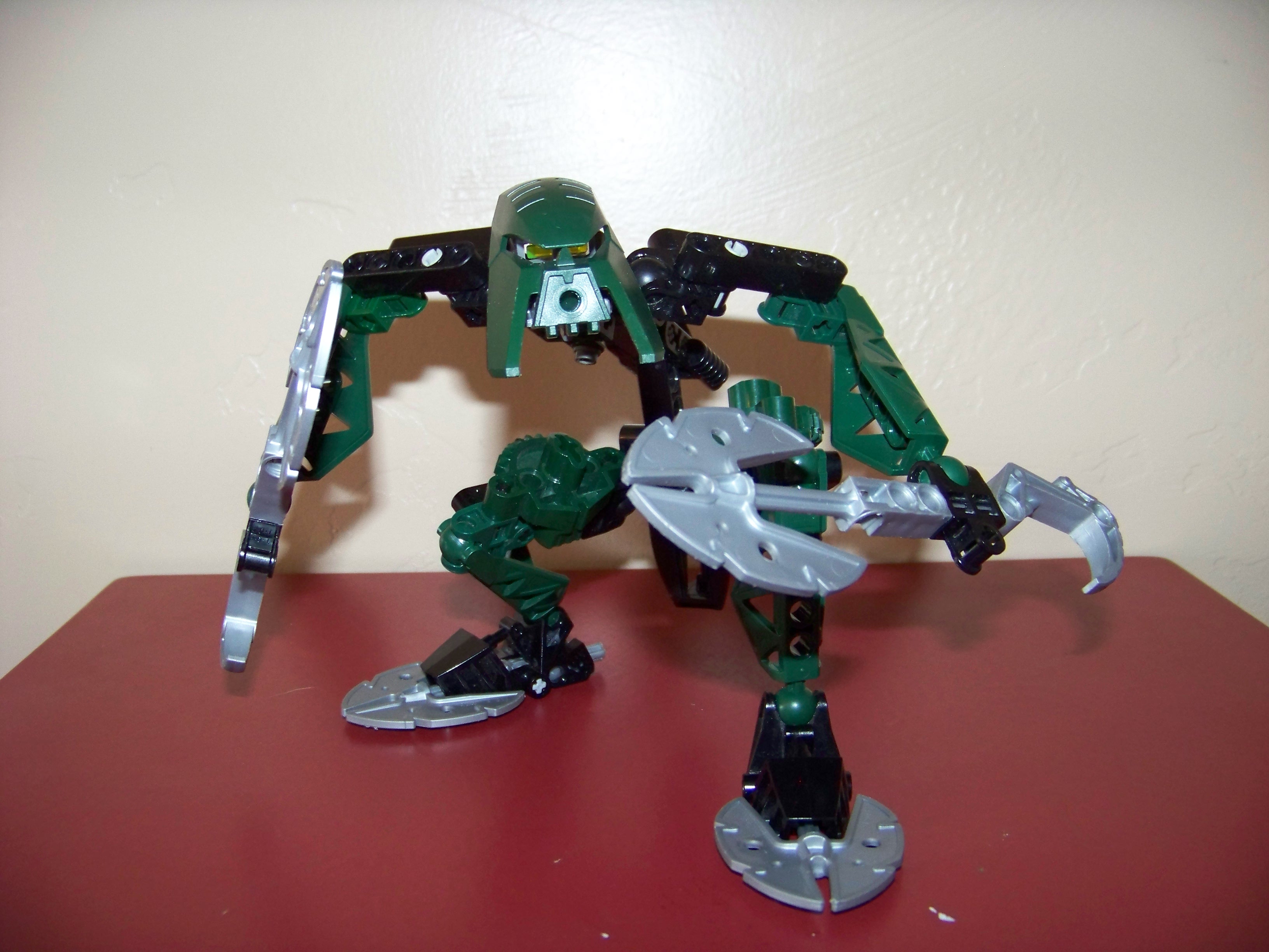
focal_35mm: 36
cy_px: 476
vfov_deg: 39.7
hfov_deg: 51.4
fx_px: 1320
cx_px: 634
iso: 200
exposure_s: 1/30
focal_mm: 5.85
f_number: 2.8
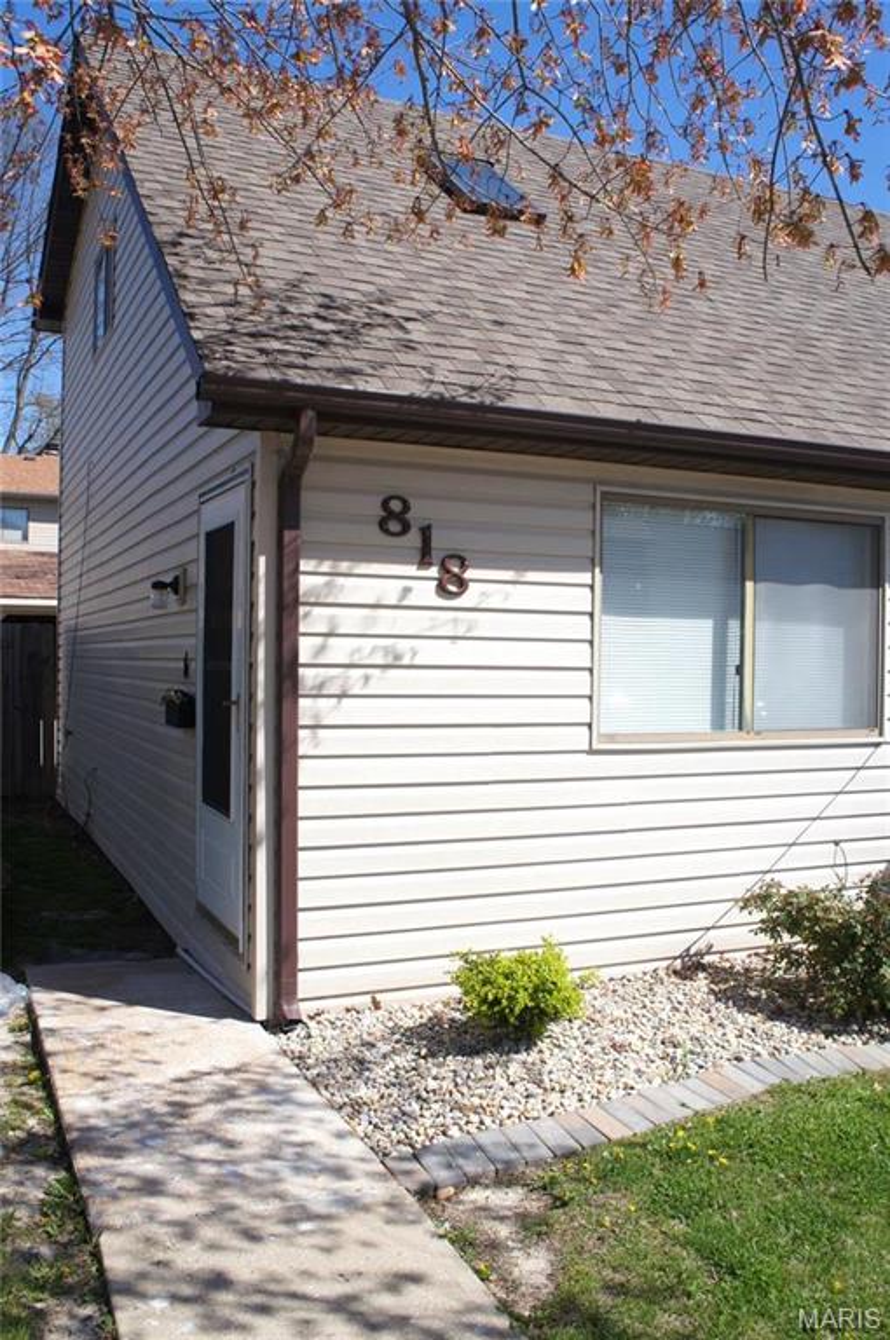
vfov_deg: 62.0
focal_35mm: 30
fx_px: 1115
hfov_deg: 43.5
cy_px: 670
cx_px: 445
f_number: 7.1
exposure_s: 1/500
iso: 200
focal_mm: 20
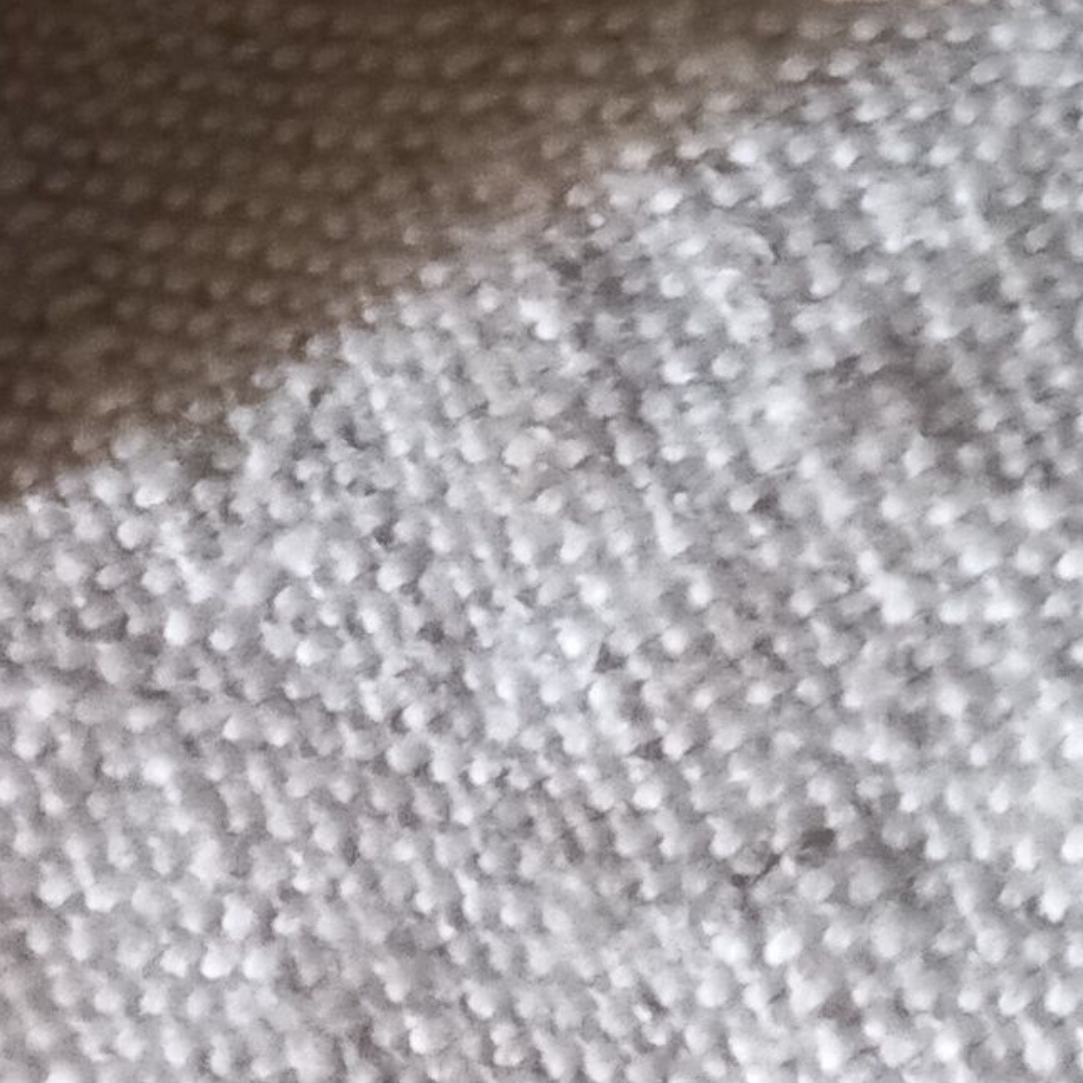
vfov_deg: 12.1
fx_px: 4849
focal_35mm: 137
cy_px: -574
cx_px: 3142
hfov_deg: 9.9
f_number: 2
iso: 500
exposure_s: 1/20
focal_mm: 4.6
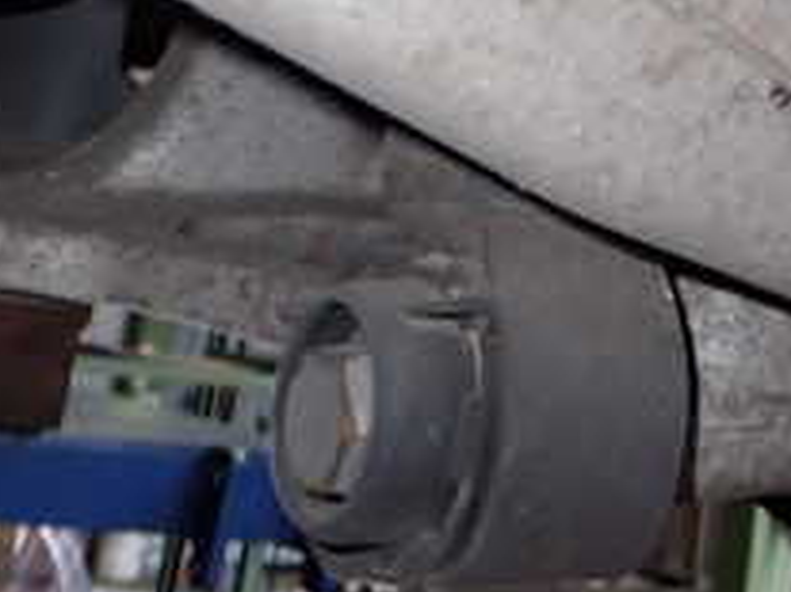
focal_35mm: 87
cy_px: -222
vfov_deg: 15.9
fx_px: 1987
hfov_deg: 21.1
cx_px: 932
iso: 320
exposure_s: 1/30
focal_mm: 5.4
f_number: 6.3
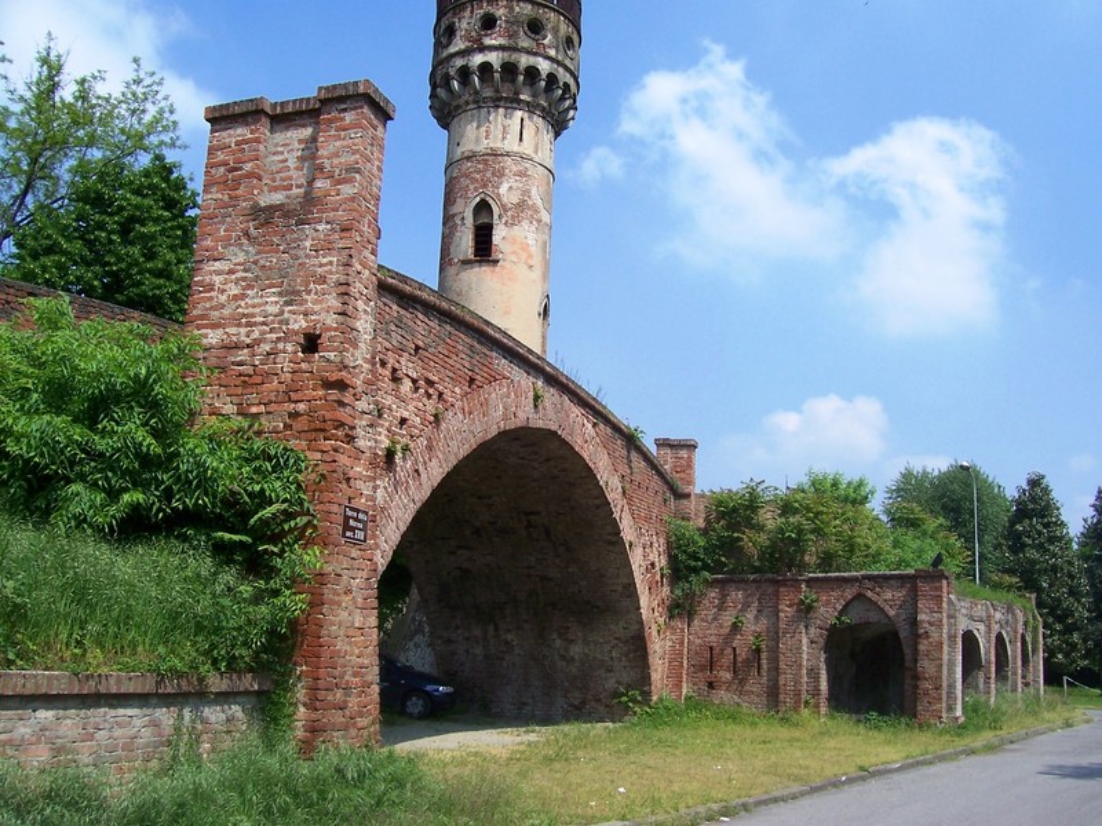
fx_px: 1082
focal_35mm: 34
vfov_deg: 41.8
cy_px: 413
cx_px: 551
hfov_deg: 54.0
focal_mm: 5.6
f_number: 5.6
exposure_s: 1/500
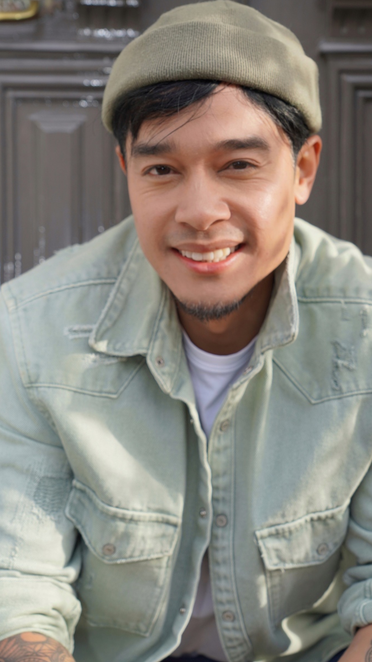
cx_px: 218
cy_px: 331
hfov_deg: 19.1
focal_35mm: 63
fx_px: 1105
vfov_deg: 33.3
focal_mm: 40
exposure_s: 1/160
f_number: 5
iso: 100
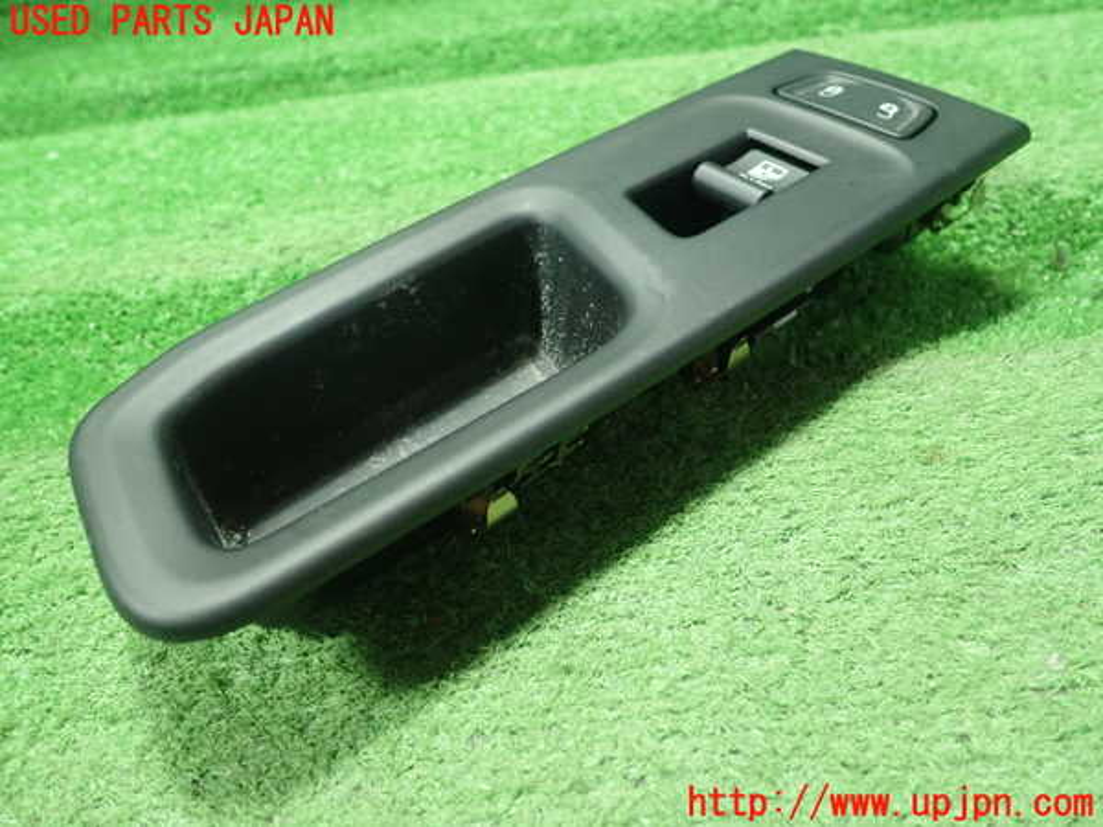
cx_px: 552
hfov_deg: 60.0
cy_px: 414
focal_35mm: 30
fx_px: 956
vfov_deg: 46.8
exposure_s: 1/100
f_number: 2.3
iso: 800
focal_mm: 5.5
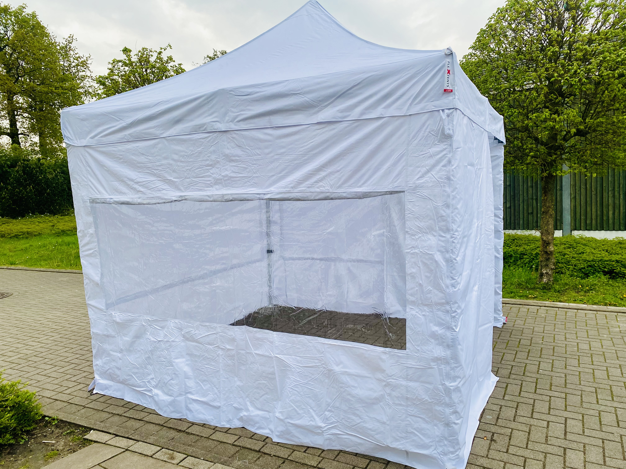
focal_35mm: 26
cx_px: 313
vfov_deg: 53.1
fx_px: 470
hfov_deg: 67.3
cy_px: 234
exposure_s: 1/122
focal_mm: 4.25
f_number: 1.8
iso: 100
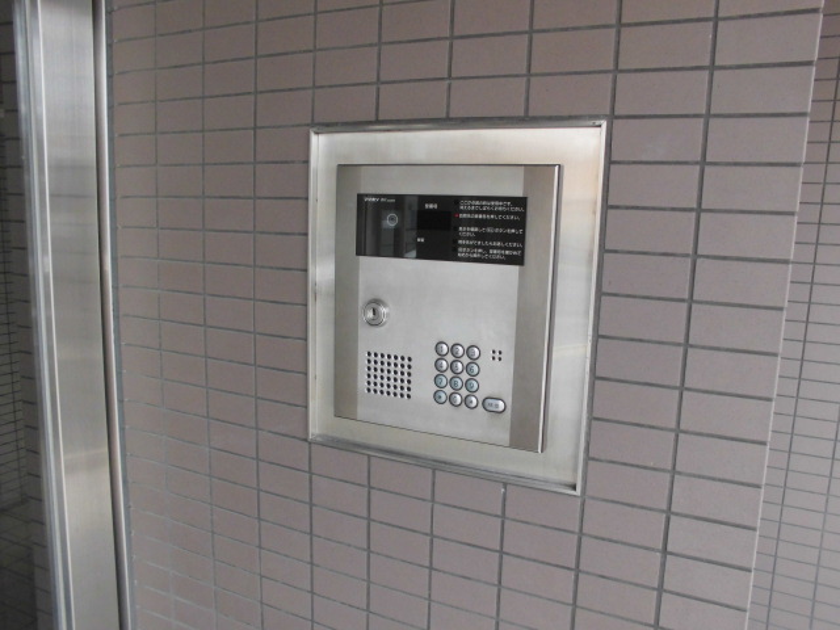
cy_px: 315
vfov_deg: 53.1
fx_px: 631
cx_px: 420
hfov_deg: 67.3
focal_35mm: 26
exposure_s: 1/60
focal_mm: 4.6
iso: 100
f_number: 3.5
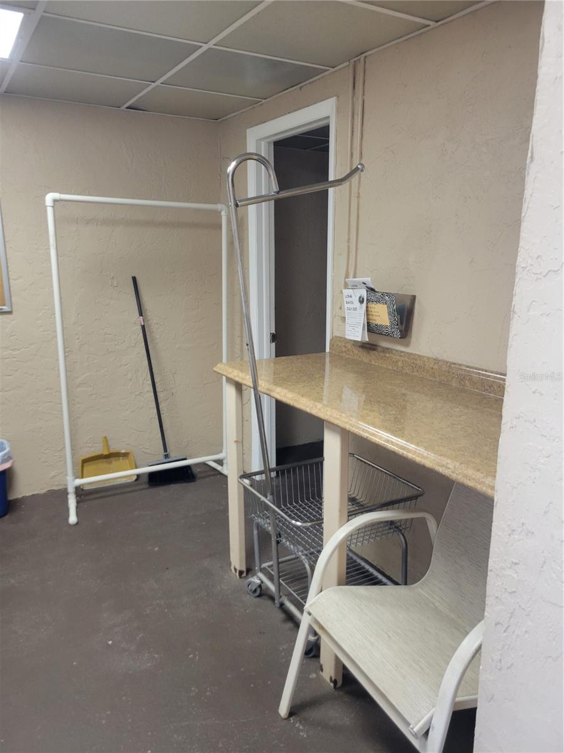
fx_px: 565
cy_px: 376
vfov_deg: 67.3
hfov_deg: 53.1
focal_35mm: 26
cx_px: 282
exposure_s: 1/60
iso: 200
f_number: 1.8
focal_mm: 5.4
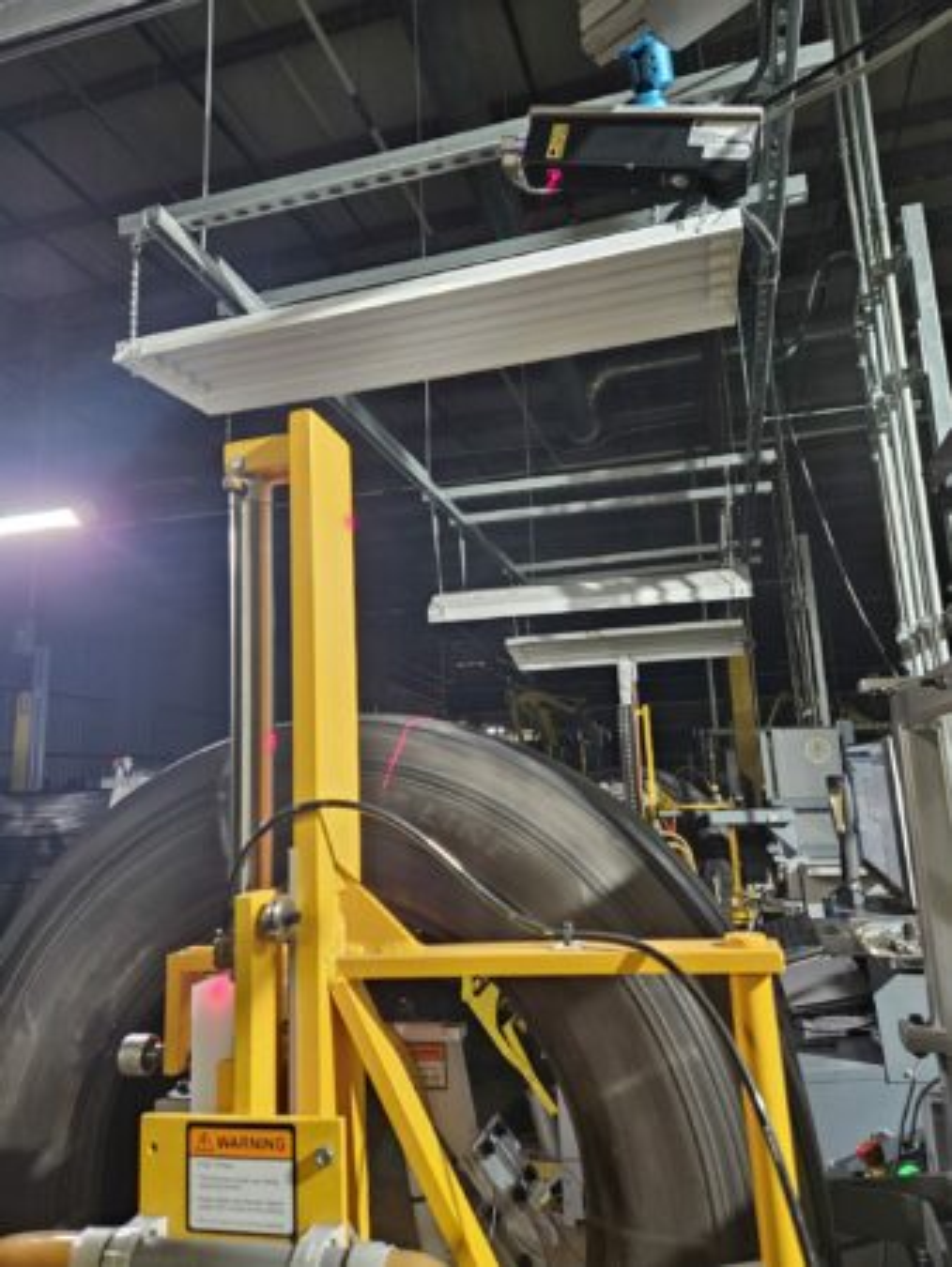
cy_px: 634
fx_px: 843
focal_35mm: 23
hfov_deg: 58.9
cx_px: 476
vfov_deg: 73.9
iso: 640
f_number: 1.8
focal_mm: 5.4
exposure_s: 1/40
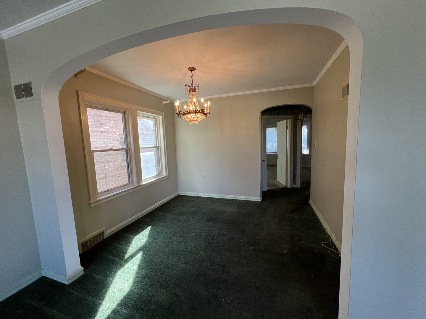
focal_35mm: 13
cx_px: 213
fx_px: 160
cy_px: 160
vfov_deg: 89.9
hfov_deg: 106.2
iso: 100
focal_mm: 1.57
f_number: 1.8
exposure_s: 1/120
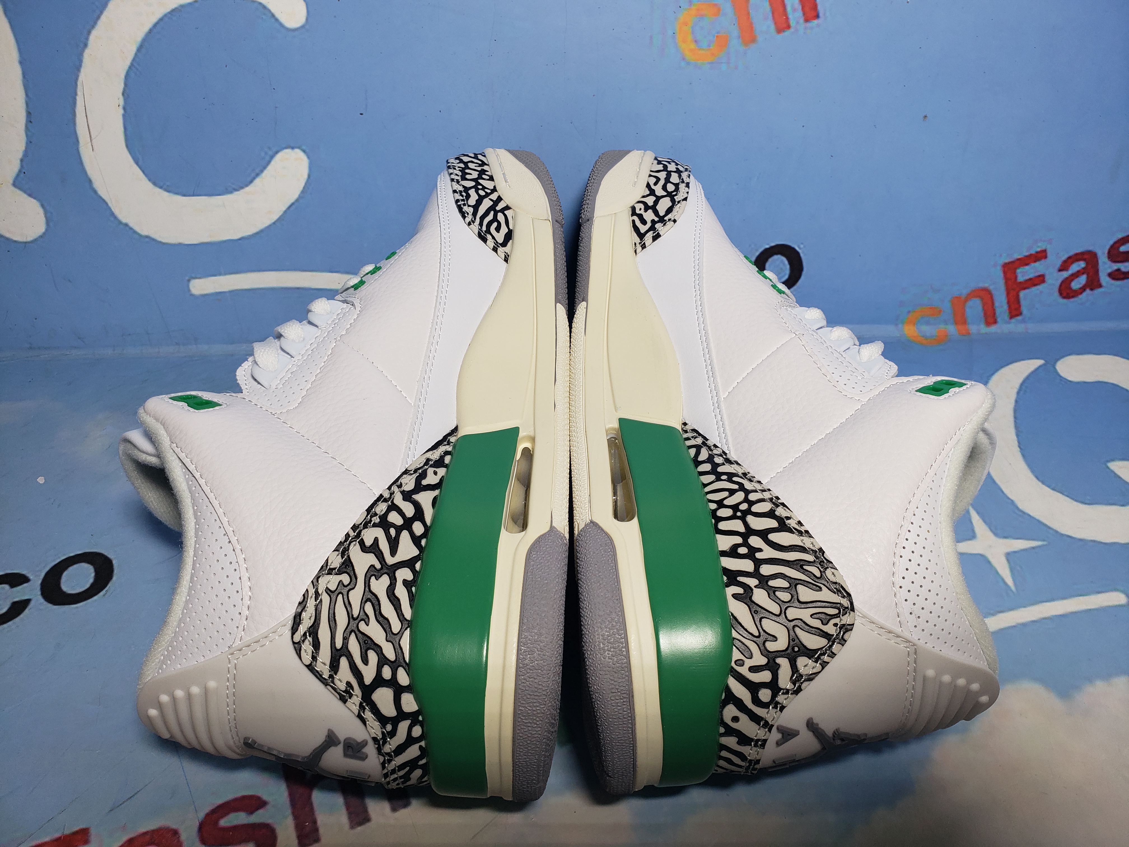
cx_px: 564
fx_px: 848
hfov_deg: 67.3
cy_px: 424
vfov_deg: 53.1
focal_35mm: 26
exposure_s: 1/260
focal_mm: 4.3
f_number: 2.4
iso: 50
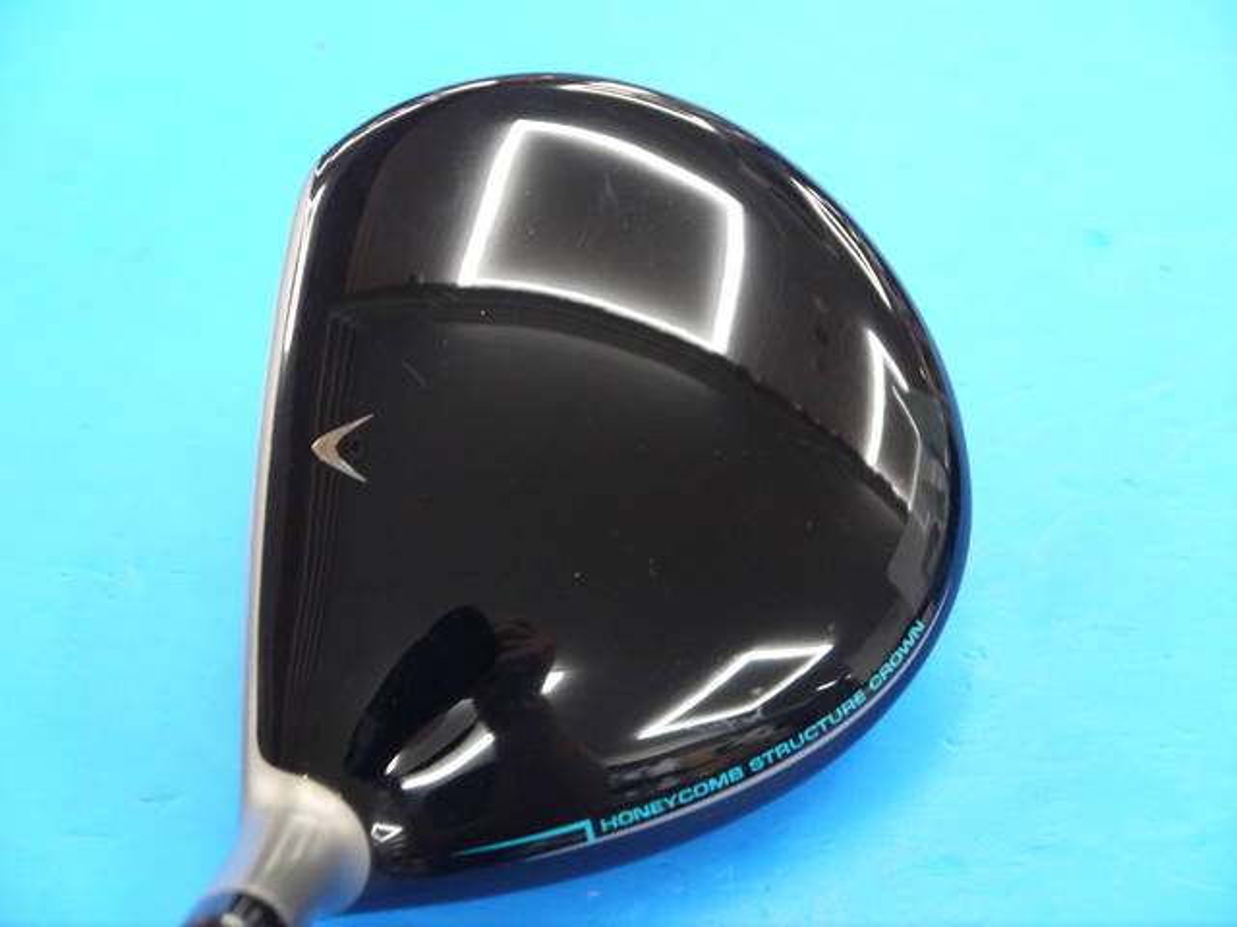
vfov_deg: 17.6
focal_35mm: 84
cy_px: 464
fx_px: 3002
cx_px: 618
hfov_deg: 23.3
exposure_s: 1/50
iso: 800
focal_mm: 42
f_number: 5.6
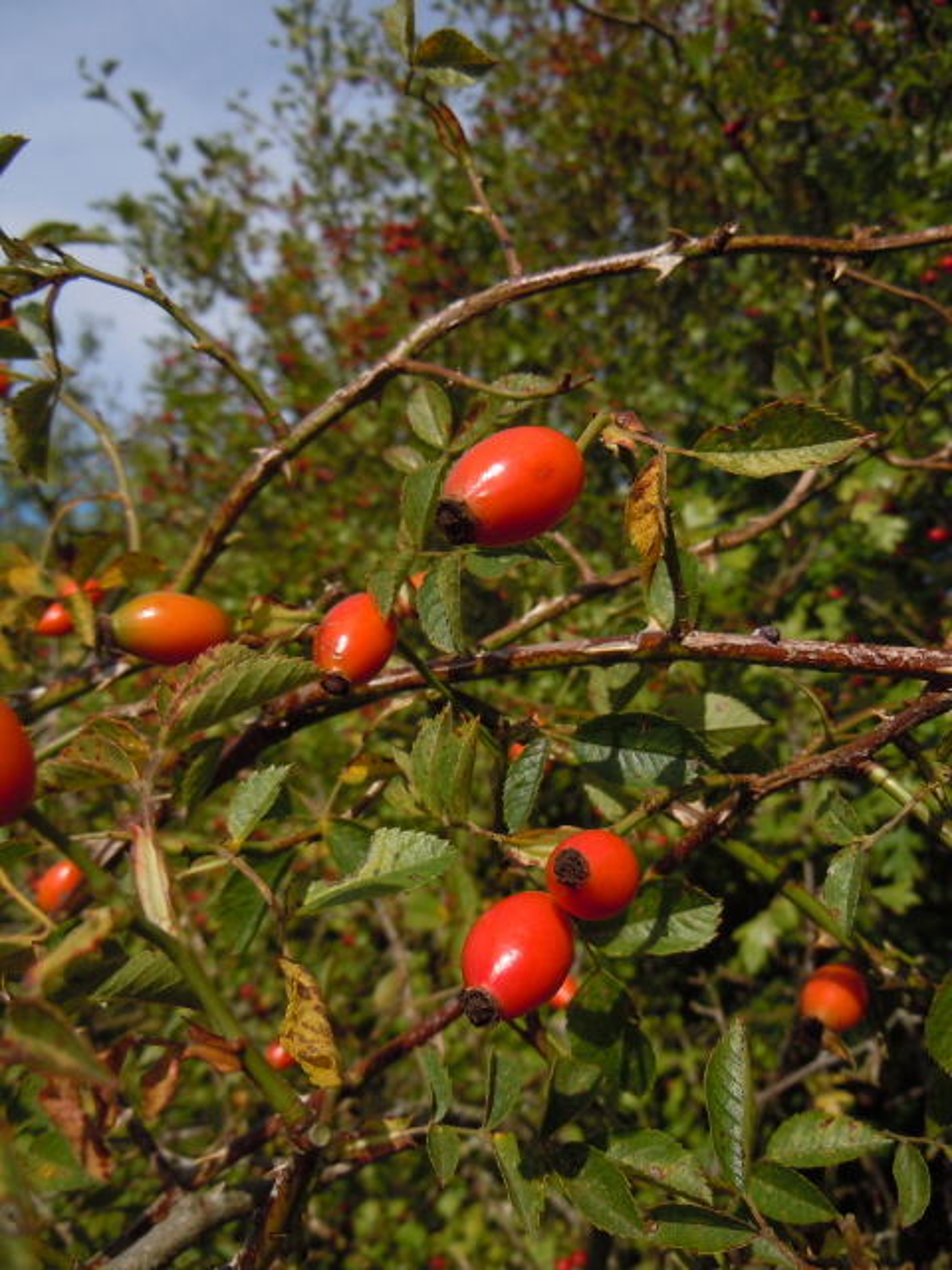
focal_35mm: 30
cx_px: 476
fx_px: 1100
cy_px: 635
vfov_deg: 60.0
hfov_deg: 46.8
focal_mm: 5.4
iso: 100
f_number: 7
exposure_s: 1/320
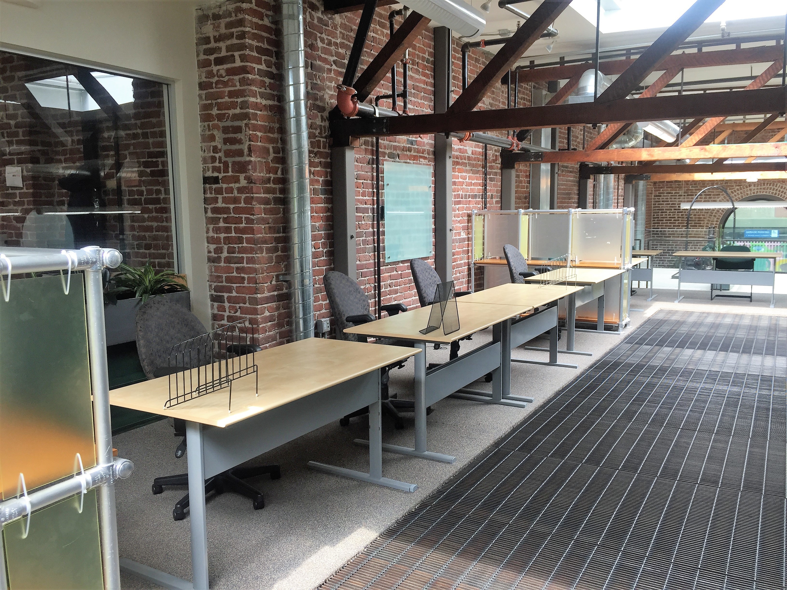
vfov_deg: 48.2
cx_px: 394
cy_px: 295
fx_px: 659
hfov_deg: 61.7
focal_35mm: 29
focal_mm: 4.15
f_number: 2.2
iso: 32
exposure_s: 1/60
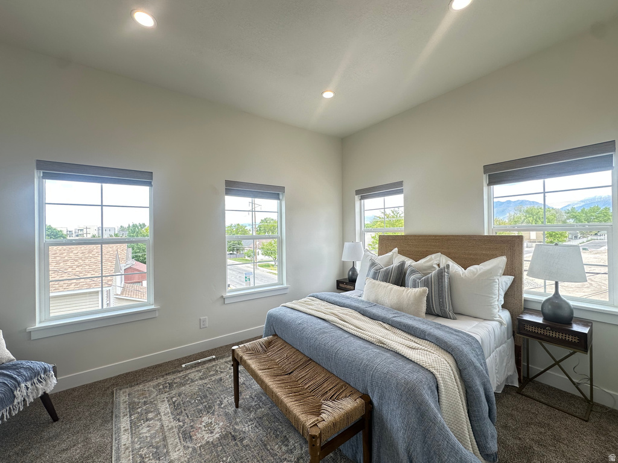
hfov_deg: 102.1
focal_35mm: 14
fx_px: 250
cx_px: 309
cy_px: 232
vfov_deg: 85.7
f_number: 2.2
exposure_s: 1/99
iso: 50
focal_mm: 2.22
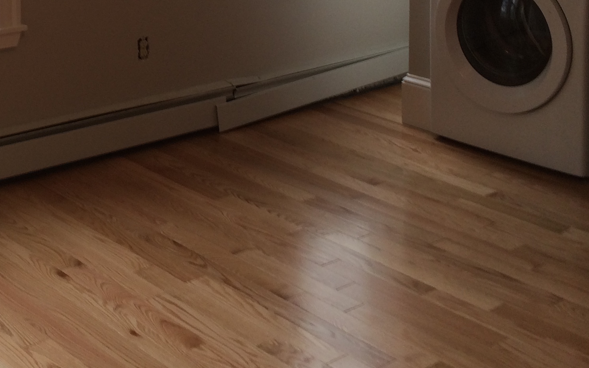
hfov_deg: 29.9
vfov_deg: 18.3
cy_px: -91
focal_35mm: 67
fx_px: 1075
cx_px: 121
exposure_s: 1/40
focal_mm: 4.15
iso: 40
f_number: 2.2
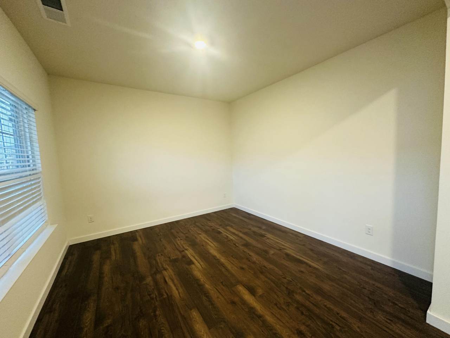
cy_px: 169
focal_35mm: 14
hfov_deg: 102.1
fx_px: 182
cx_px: 225
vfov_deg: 85.7
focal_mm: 2.22
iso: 400
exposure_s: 1/60
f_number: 2.2
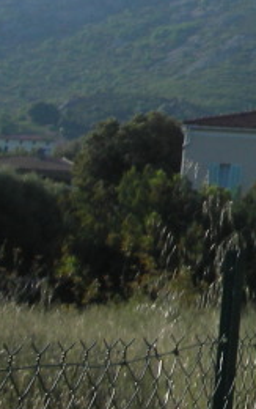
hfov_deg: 8.2
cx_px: 635
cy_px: -52
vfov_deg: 14.0
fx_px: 1626
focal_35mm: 146
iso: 50
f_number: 8.5
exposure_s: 1/84.7
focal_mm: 5.8
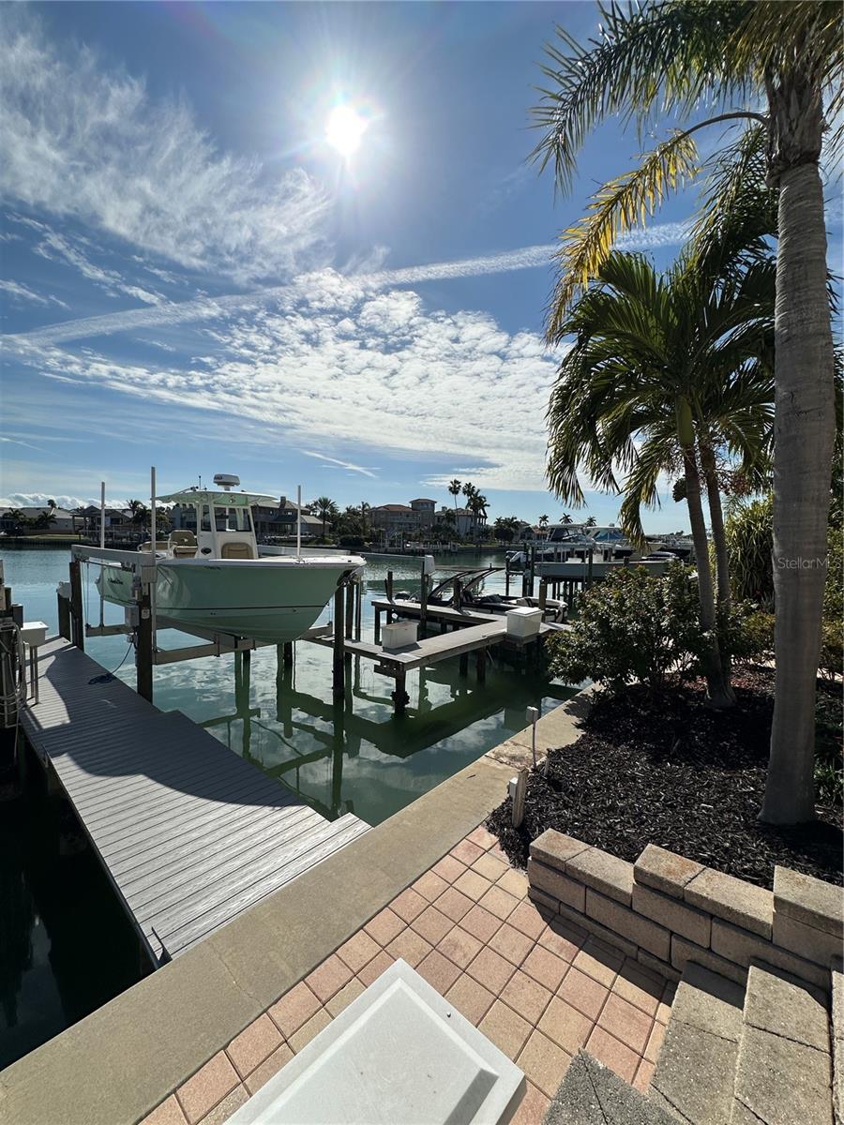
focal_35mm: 14
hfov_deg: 85.7
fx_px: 455
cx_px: 422
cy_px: 562
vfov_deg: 102.1
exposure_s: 1/7813
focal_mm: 2.22
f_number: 2.2
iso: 40
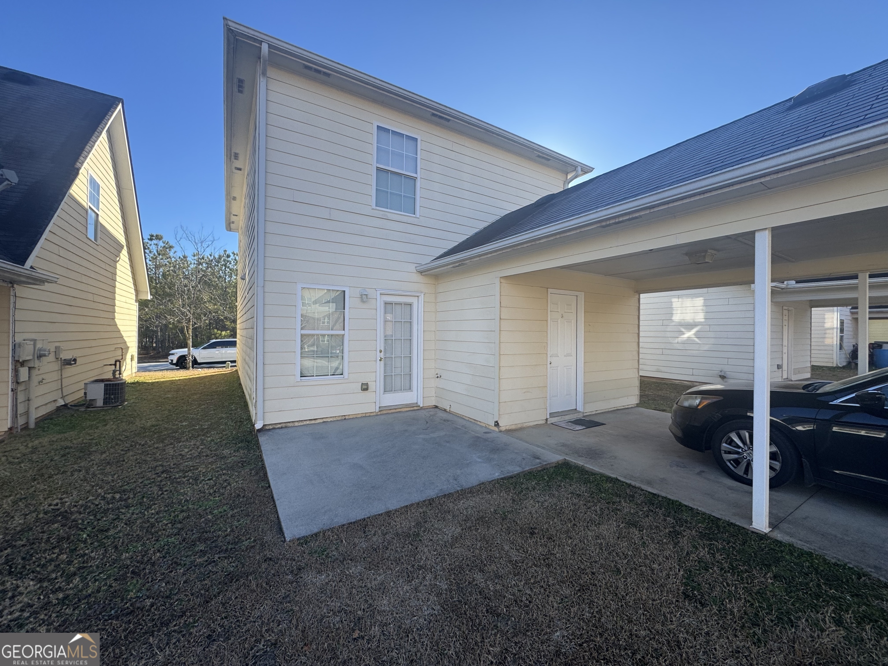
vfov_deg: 85.7
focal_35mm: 14
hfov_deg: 102.1
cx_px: 444
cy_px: 333
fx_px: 359
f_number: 2.2
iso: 40
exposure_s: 1/488
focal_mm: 2.22
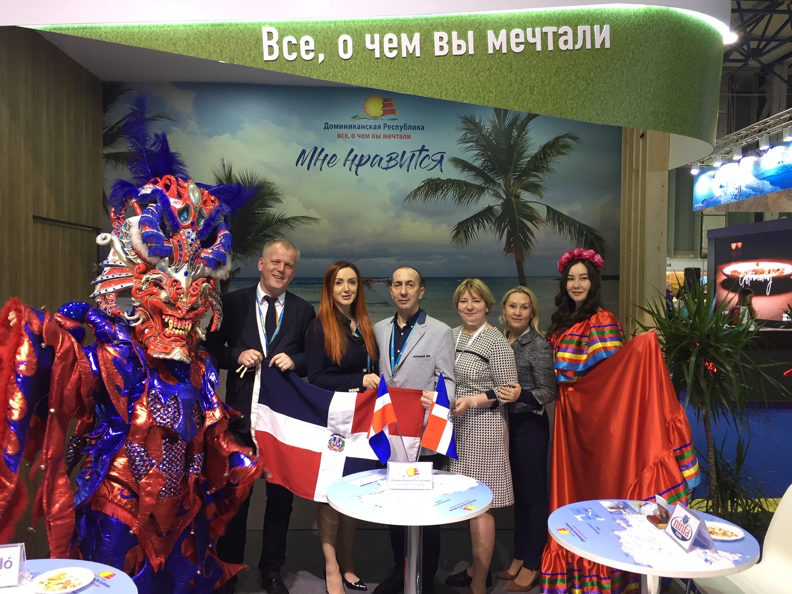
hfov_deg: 61.7
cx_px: 396
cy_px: 297
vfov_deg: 48.2
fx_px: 664
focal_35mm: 29
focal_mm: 4.15
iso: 100
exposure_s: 1/33
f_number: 2.2
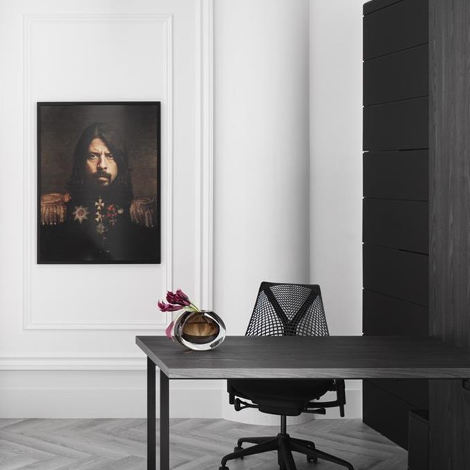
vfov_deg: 30.5
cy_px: 188
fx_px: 860
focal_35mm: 56
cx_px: -82
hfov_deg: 27.2
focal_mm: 28
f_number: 11
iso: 125
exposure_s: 1/4
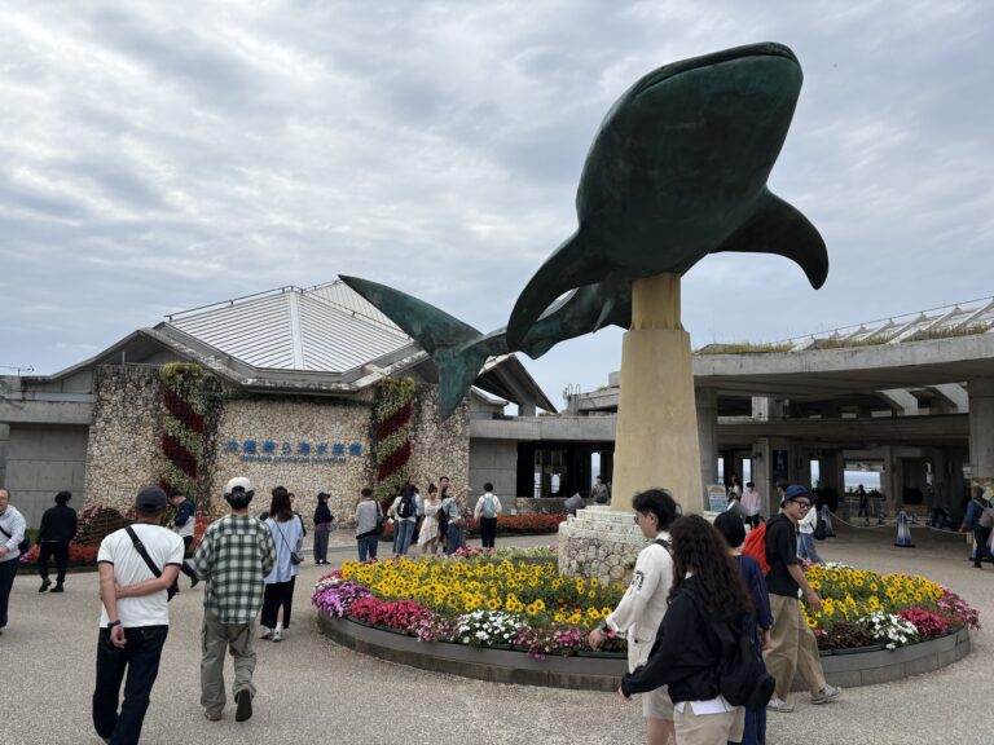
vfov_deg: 53.1
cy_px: 372
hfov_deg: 67.3
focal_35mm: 26
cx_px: 497
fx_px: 747
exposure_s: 1/4950
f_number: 1.6
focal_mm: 5.96
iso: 50
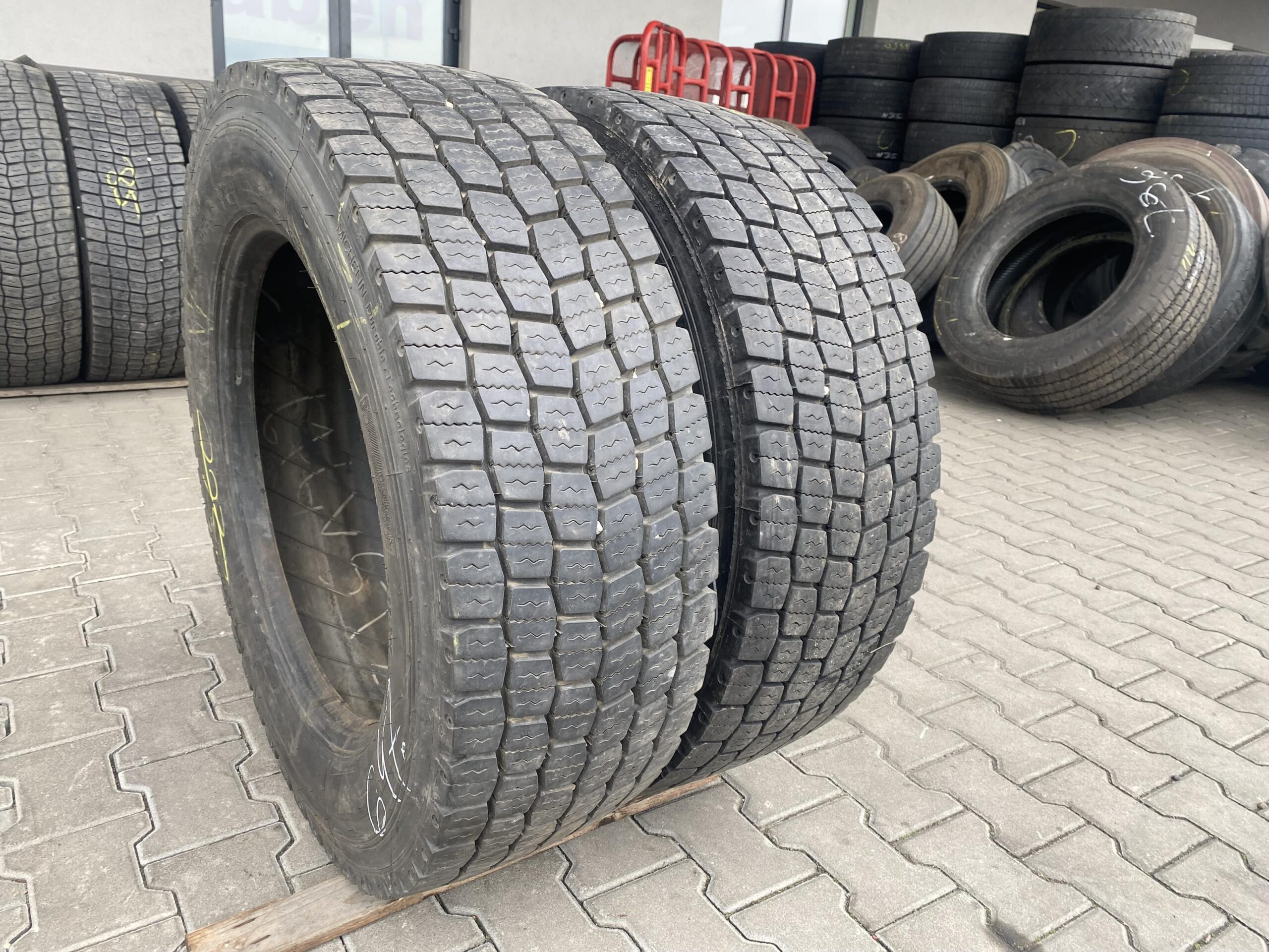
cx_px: 634
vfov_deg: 53.1
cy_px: 476
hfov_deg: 67.3
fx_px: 953
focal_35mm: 26
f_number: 1.8
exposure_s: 1/122
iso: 40
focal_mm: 4.25
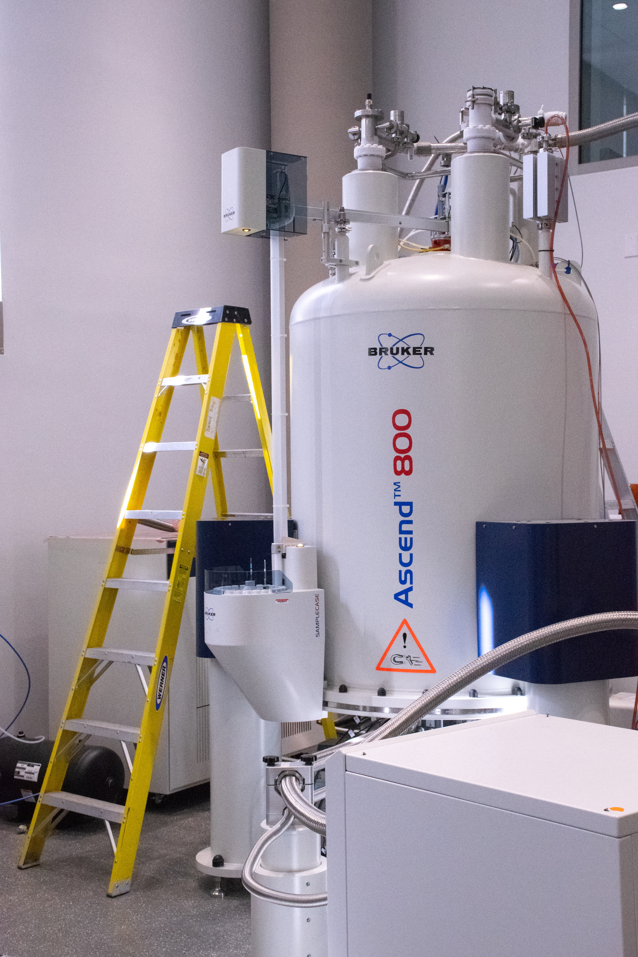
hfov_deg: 28.1
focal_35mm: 48
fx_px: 1276
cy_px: 478
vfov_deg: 41.1
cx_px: 319
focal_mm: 32
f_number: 10
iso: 6400
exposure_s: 1/320
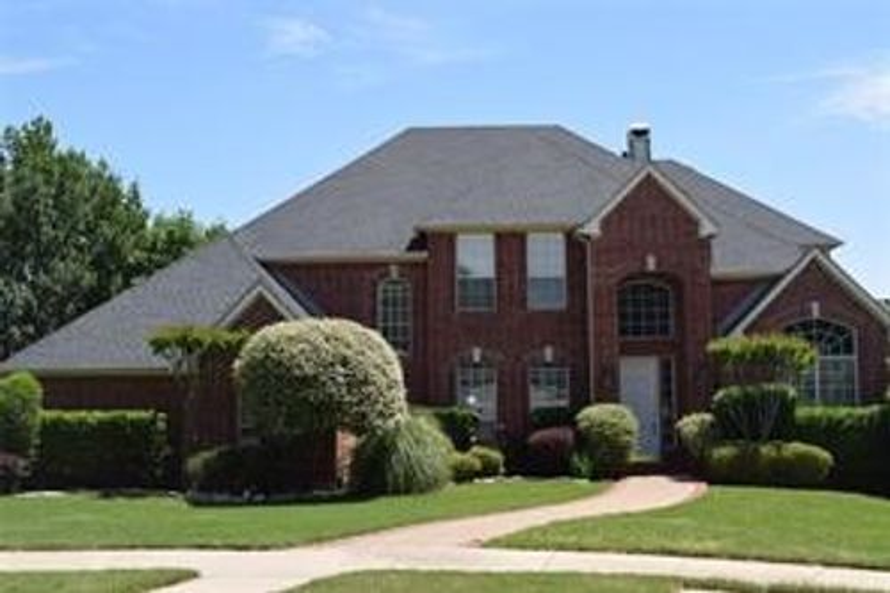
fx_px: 1112
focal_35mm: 45
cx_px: 445
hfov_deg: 43.6
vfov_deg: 29.8
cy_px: 296
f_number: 8
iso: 100
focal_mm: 30
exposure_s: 1/200
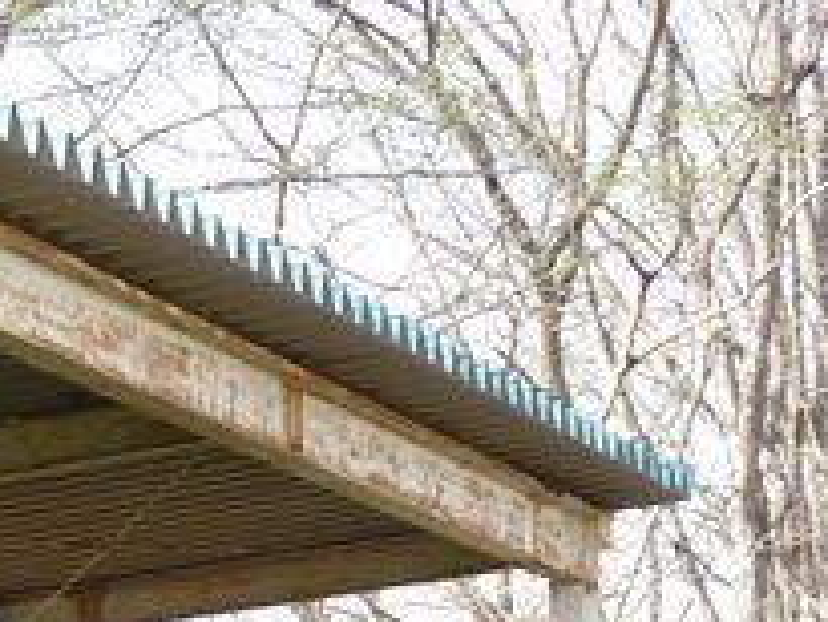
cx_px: -719
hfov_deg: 8.6
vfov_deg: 6.6
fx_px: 5265
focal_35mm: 220
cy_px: 1014
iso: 80
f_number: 3
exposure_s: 1/125
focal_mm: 7.8
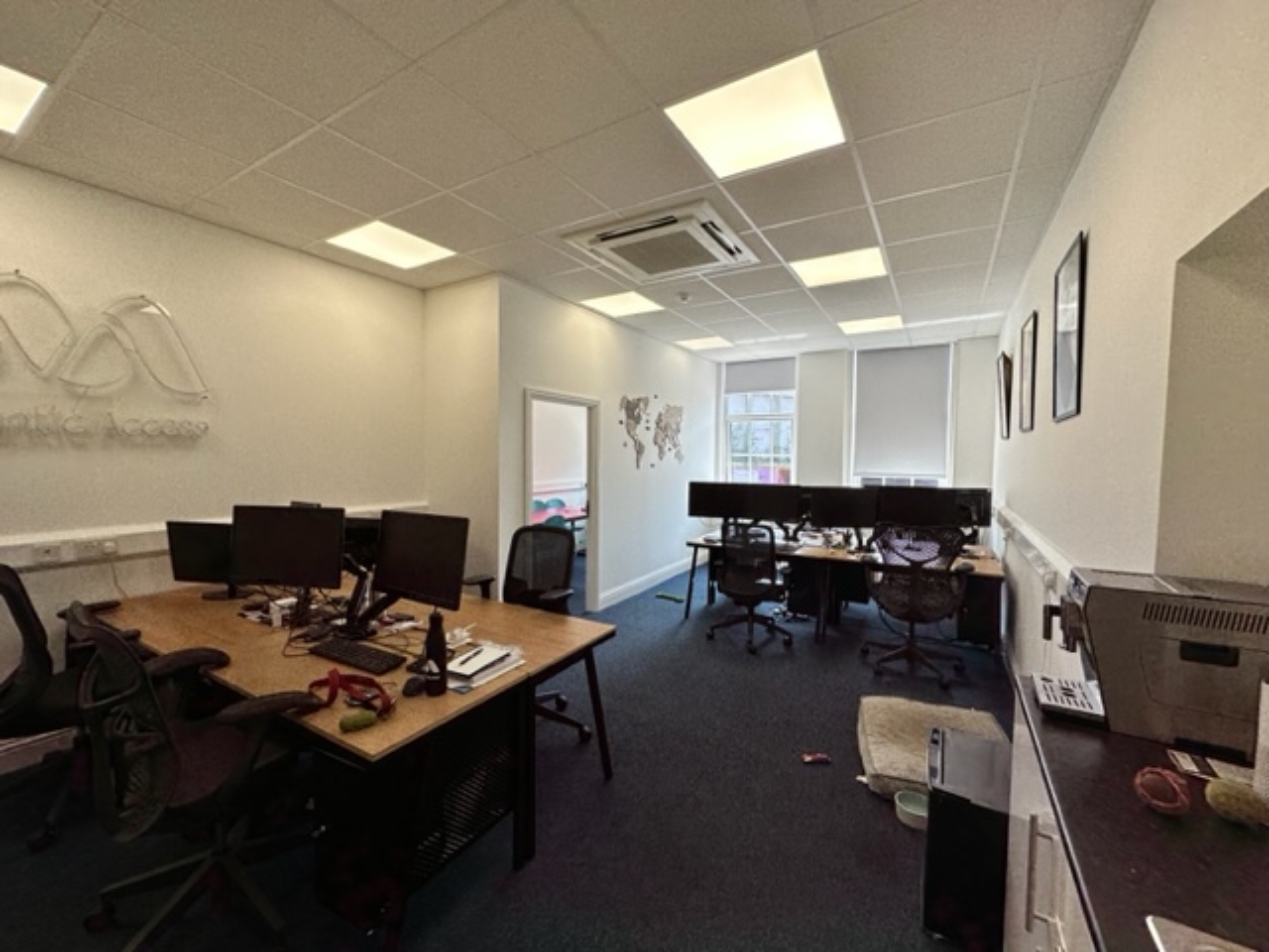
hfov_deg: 102.1
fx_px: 513
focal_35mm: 14
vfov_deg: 85.7
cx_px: 634
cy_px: 476
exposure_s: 1/174
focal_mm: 2.22
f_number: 2.2
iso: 40
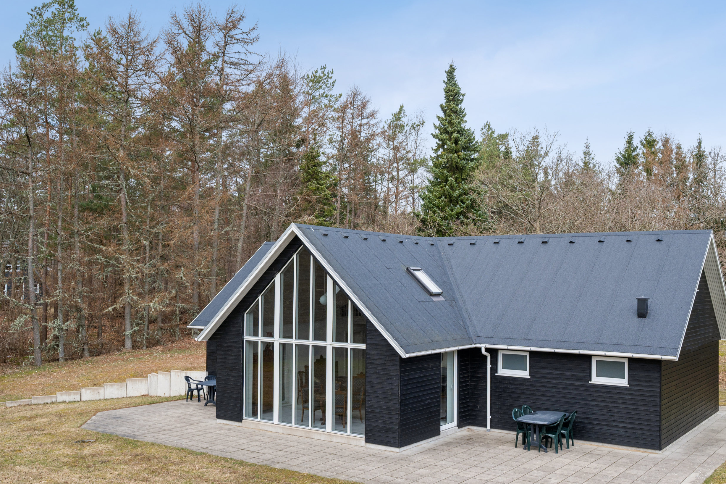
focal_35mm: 34
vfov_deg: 39.1
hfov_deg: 56.0
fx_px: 678
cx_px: 433
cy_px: 295
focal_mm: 27.5
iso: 200
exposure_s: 1/320
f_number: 8
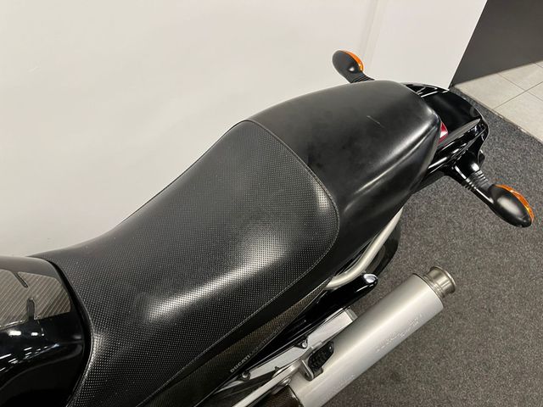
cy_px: 204
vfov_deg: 53.1
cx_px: 272
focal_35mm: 26
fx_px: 408
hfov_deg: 67.3
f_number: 1.6
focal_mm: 5.1
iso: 125
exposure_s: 1/50
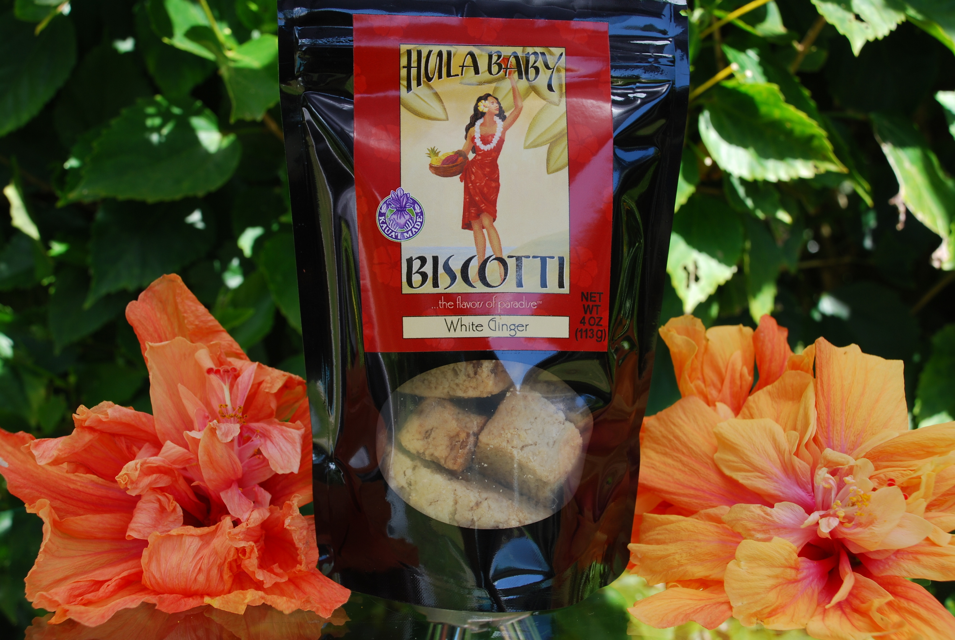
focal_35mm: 52
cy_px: 320
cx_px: 478
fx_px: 1394
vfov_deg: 25.8
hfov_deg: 37.8
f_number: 8
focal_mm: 35
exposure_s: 1/60
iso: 100
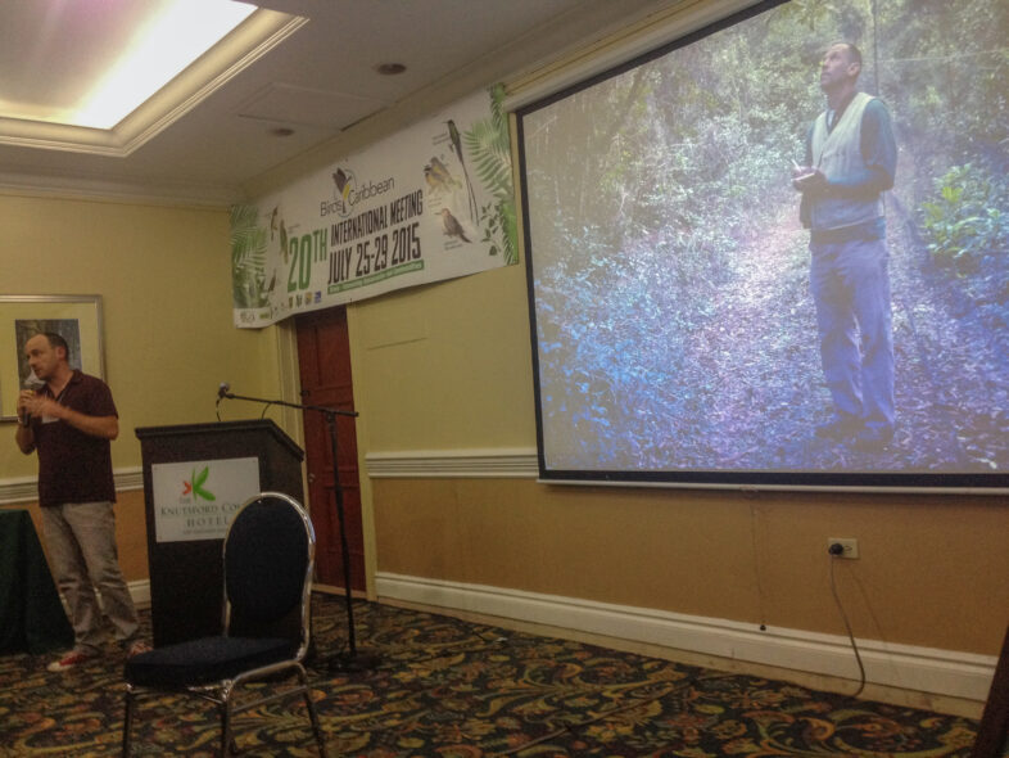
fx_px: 1021
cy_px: 379
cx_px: 504
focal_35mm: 35
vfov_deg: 40.7
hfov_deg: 52.6
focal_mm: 4.28
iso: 160
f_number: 2.4
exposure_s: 1/20
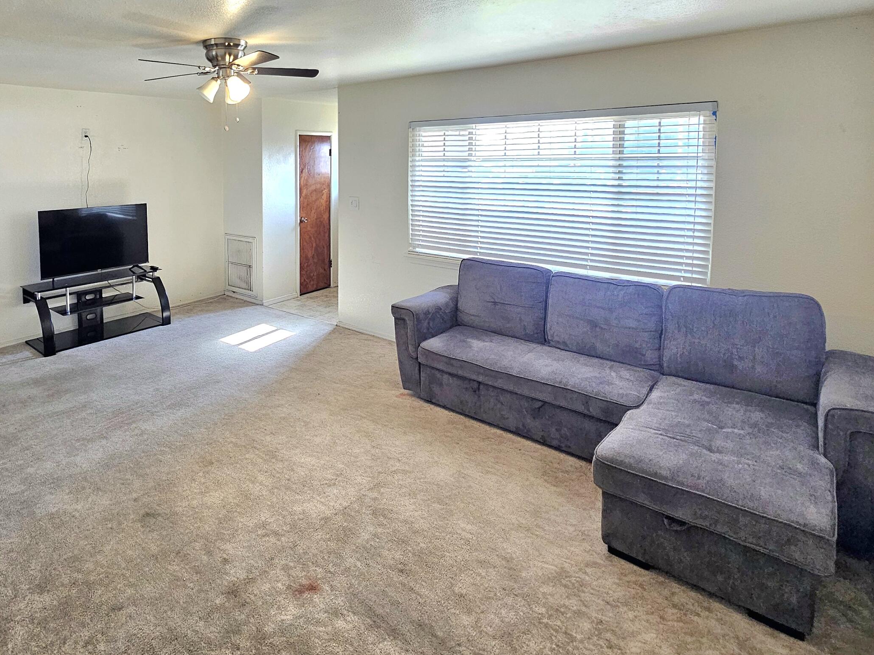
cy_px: 192
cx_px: 284
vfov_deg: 65.8
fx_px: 480
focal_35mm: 19
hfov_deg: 81.5
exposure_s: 1/101
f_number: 2.2
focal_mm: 2.2
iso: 320
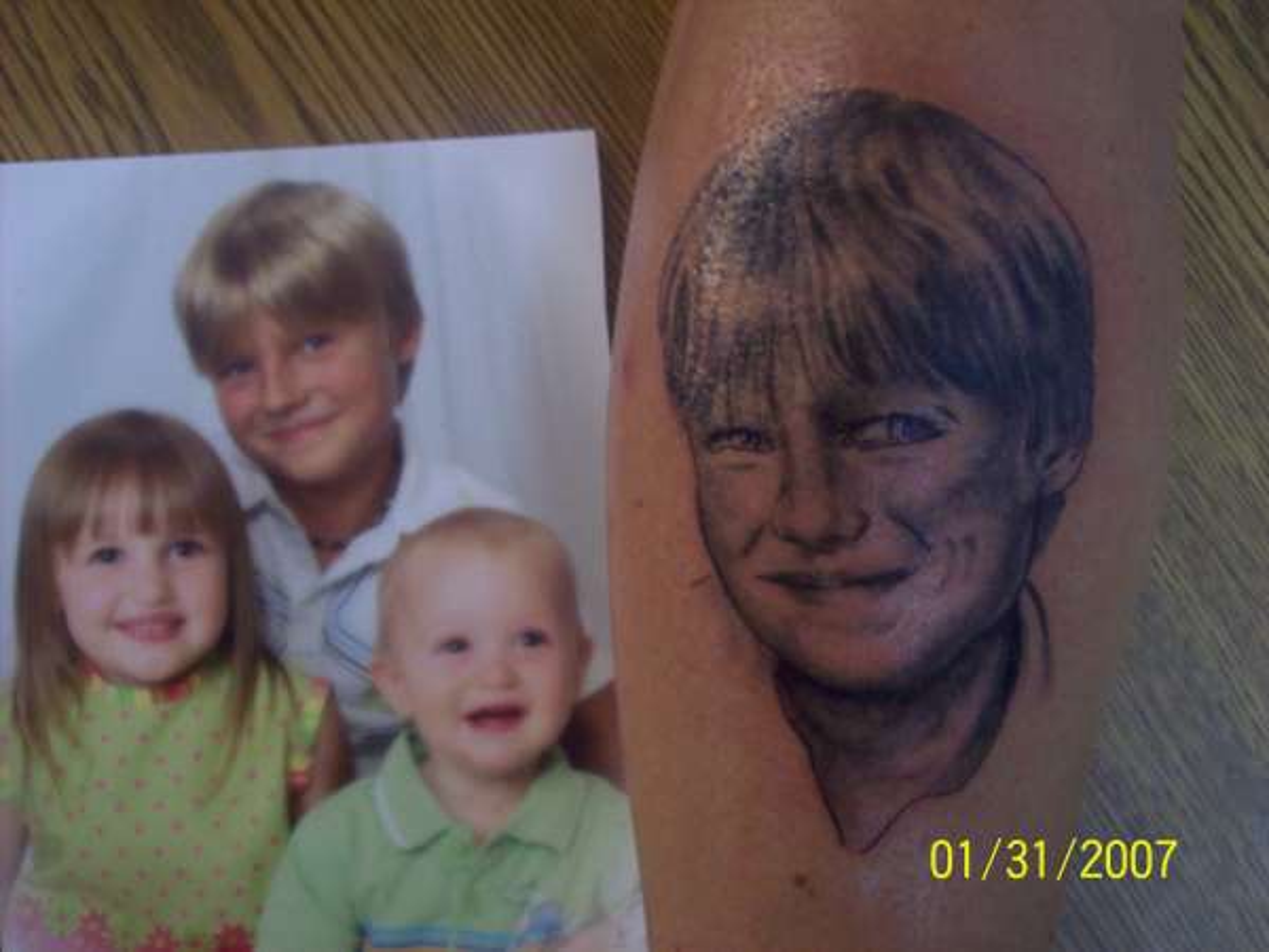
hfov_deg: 42.1
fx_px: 1650
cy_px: 476
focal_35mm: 45
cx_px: 634
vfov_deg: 32.2
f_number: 3
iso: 200
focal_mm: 7.6
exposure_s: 1/8
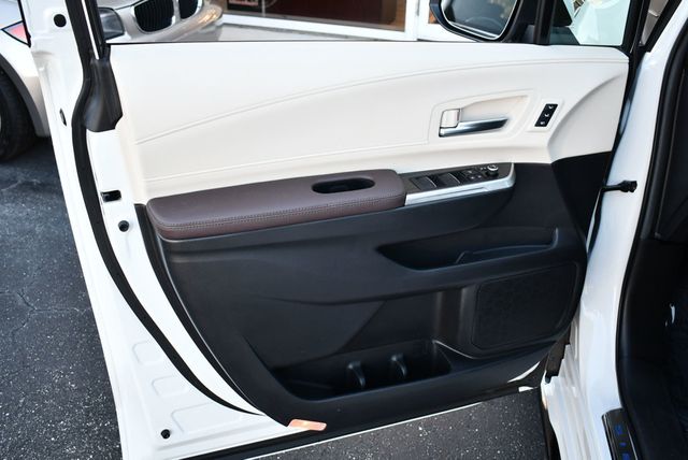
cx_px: 344
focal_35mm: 36
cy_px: 230
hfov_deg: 53.1
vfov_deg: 36.9
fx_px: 689
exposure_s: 1/250
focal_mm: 18
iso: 450
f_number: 3.5
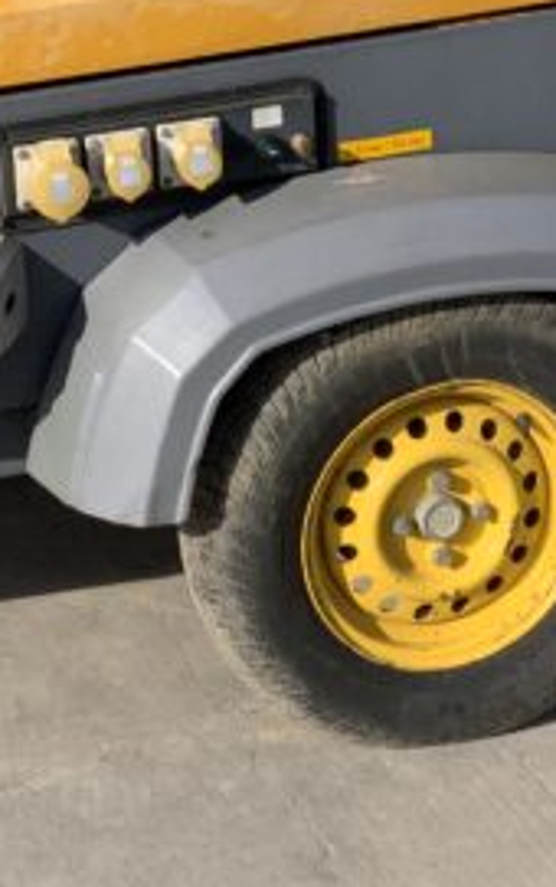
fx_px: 2805
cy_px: 59
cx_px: 98
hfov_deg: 11.3
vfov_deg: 17.6
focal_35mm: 116
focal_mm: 3
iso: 16
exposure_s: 1/1786
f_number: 1.8
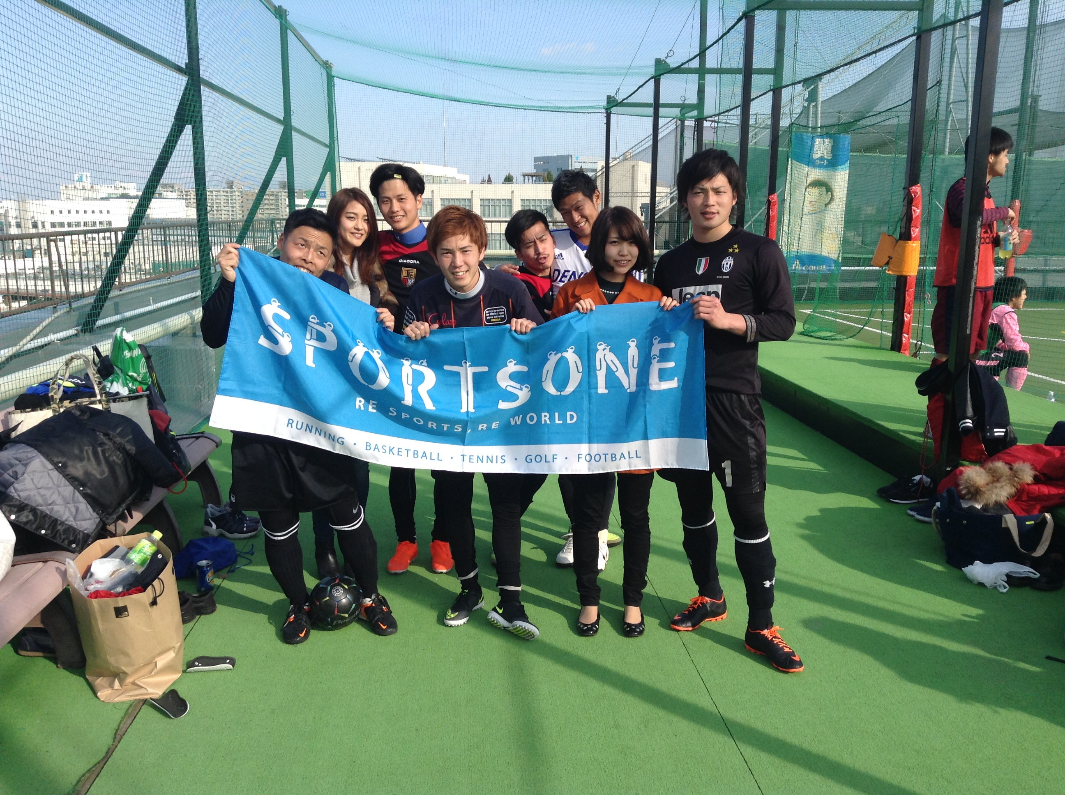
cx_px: 532
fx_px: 1014
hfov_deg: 55.4
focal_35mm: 33
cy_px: 398
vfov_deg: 42.8
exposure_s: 1/772
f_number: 2.4
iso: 25
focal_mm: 3.3
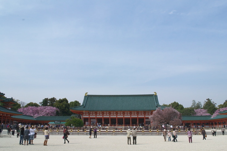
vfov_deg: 39.9
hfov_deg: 57.2
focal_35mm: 33
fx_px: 208
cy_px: 76
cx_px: 114
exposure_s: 1/800
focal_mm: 22
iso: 800
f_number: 14
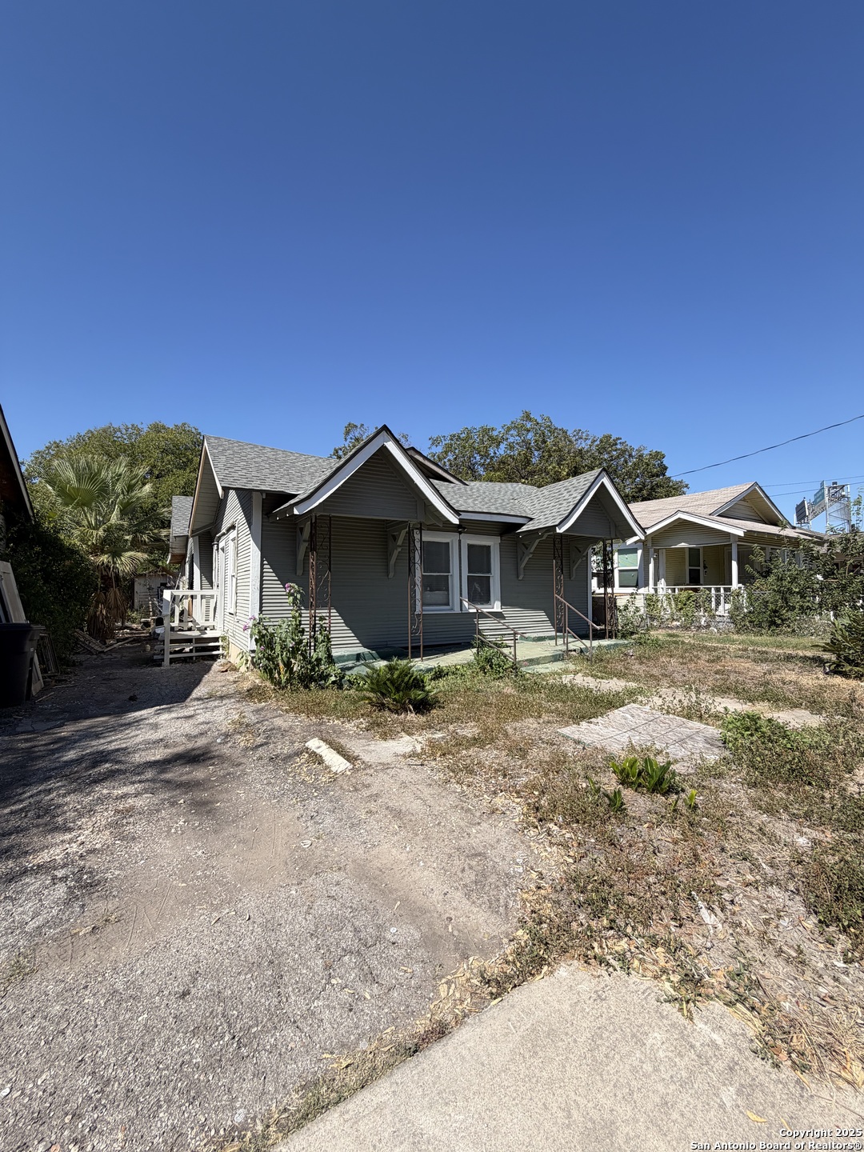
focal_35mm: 14
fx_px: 466
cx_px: 432
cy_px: 576
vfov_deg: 102.1
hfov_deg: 85.7
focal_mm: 2.22
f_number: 2.2
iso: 25
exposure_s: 1/770
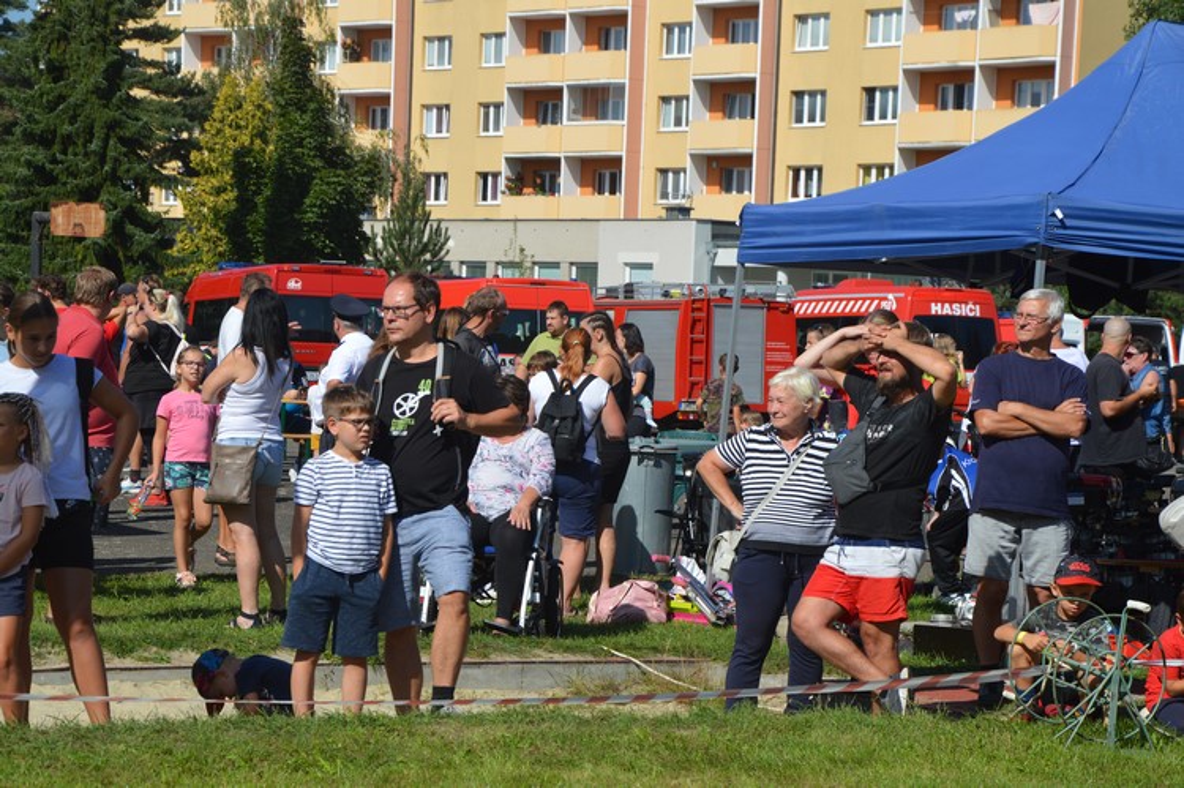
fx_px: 3697
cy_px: 394
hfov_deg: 18.2
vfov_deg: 12.2
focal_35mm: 112
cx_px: 592
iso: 100
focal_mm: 75
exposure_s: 1/320
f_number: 9
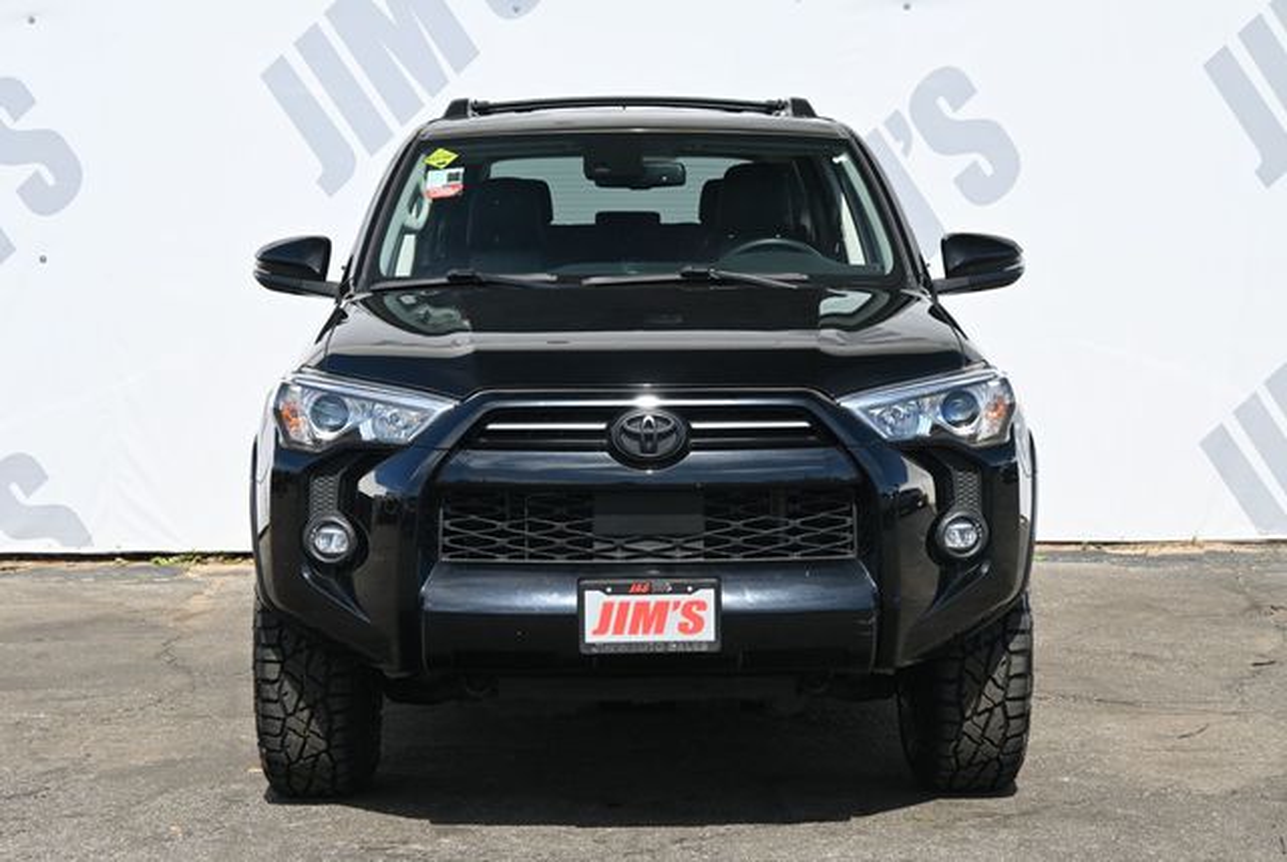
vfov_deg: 19.4
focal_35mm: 70
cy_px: 431
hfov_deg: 28.6
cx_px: 644
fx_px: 2524
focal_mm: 47
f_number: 6
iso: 180
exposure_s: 1/250
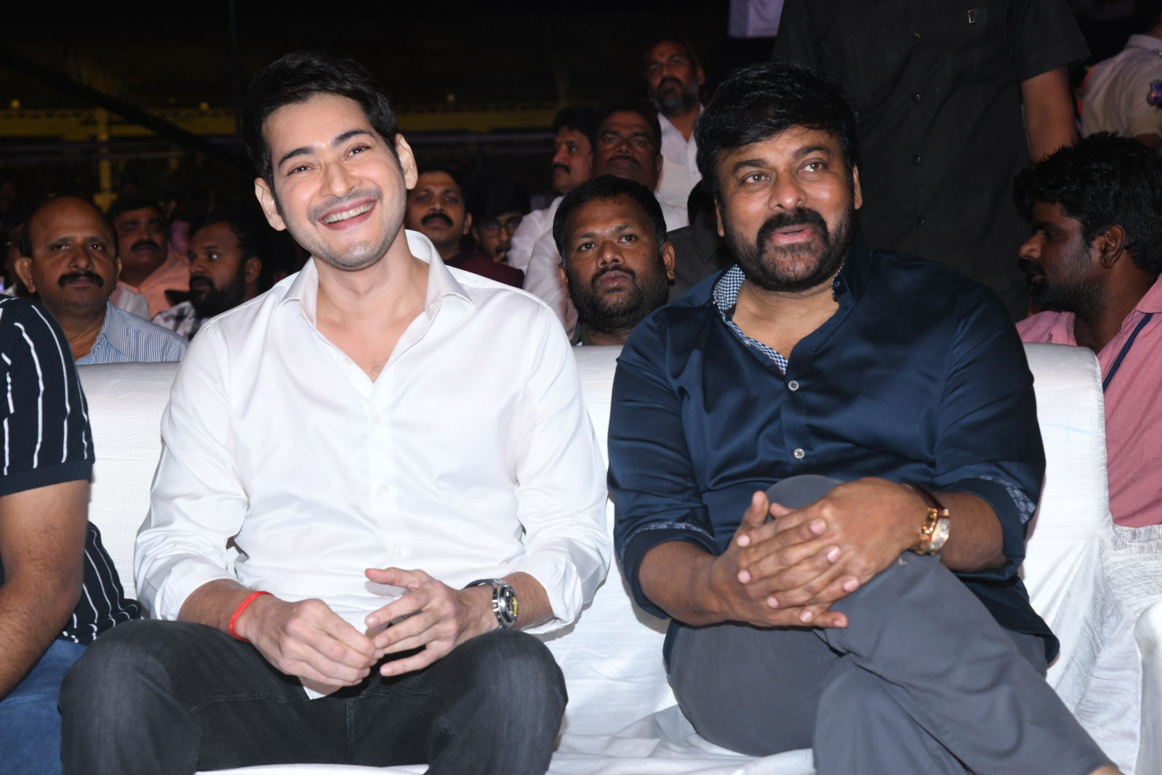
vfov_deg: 18.2
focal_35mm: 75
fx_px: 2421
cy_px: 388
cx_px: 581
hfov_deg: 27.0
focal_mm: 75
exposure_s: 1/125
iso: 1000
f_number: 8
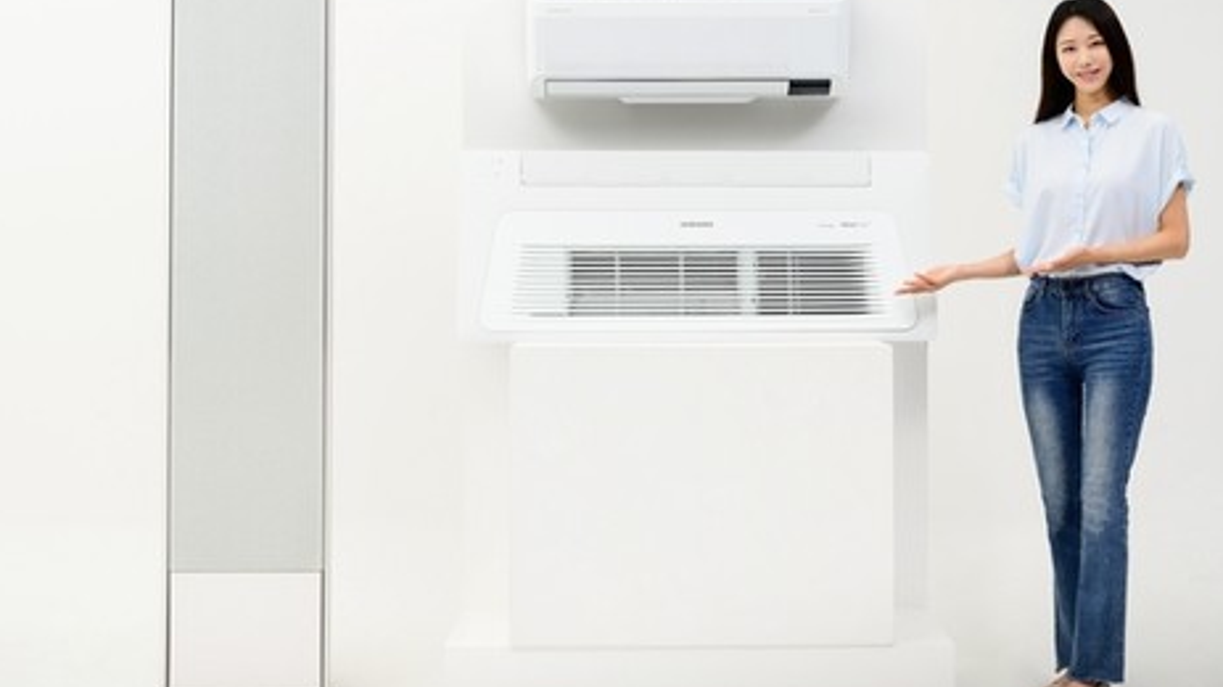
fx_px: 2334
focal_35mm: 72
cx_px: 692
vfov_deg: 16.7
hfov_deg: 29.3
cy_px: 235
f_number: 13
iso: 800
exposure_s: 1/125
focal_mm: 53
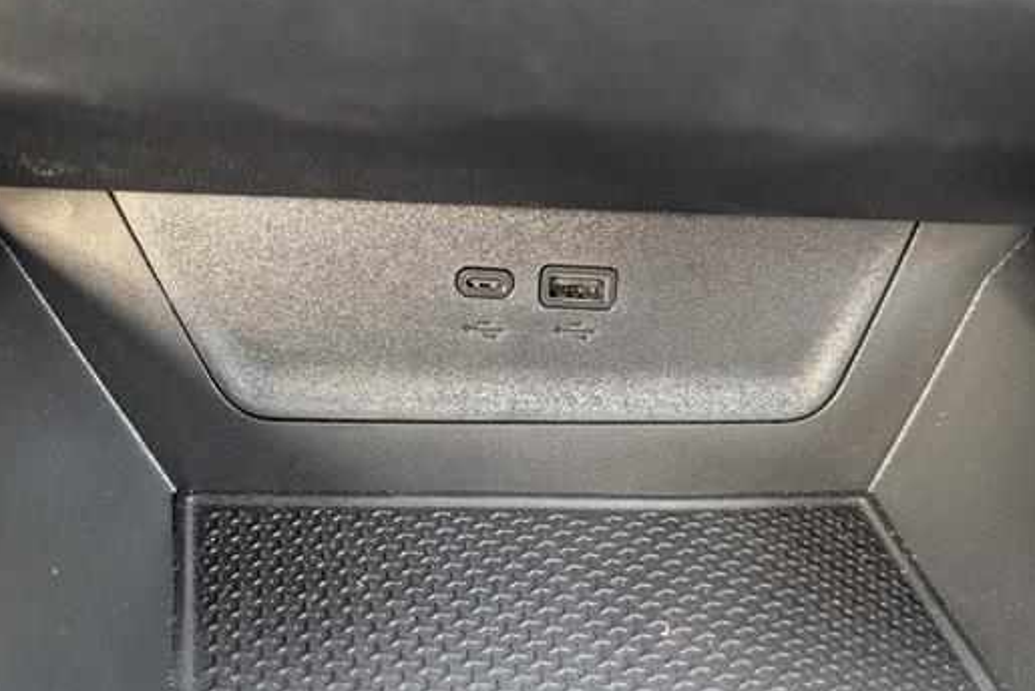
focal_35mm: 31
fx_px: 892
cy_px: 394
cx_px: 563
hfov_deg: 60.2
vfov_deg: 42.3
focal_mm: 6.9
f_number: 1.68
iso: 2427
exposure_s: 1/119
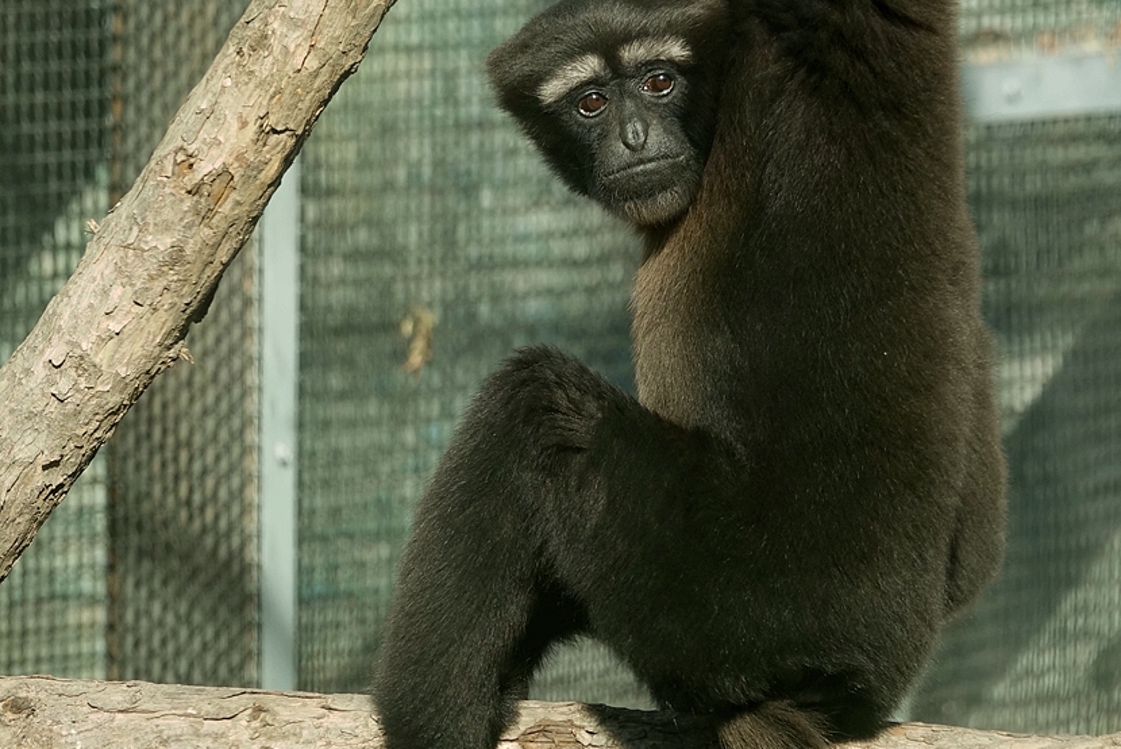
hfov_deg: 3.6
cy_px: 128
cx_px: 625
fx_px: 18004
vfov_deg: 2.4
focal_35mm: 578
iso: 125
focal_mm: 117.29
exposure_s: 1/250
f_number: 4
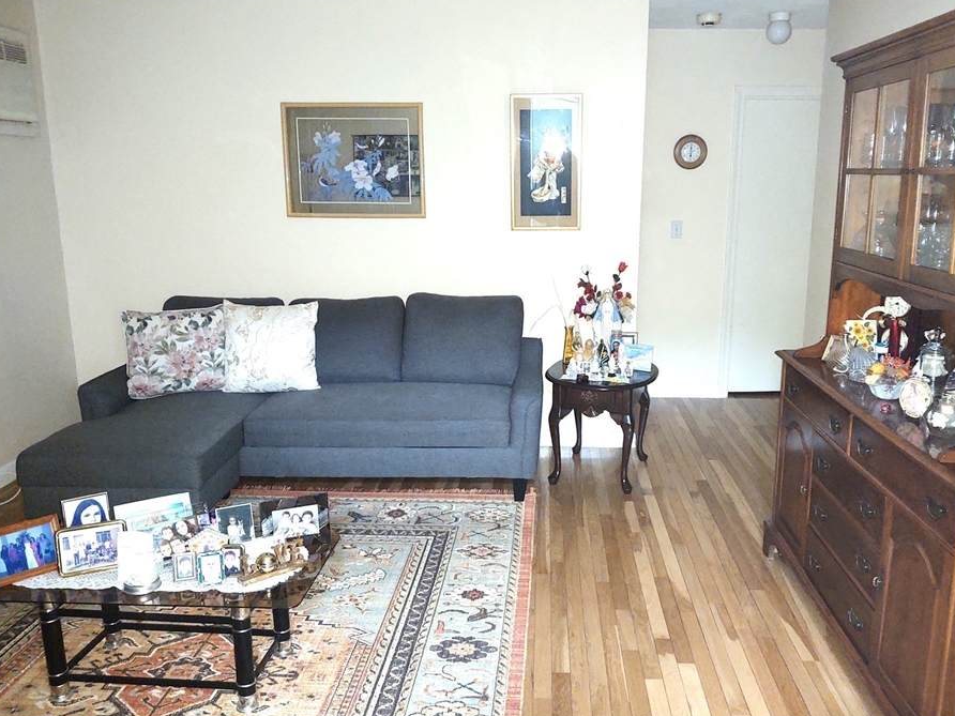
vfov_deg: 45.4
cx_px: 520
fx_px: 855
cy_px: 351
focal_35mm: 31
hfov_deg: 58.3
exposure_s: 1/14
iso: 894
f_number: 1.7
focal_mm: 4.75
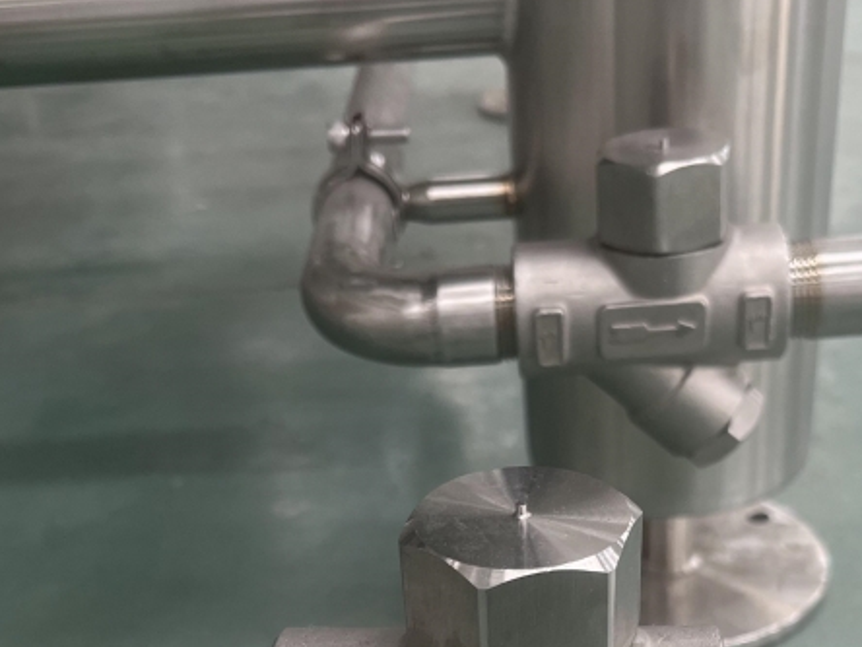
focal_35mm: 51
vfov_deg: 27.2
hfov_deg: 37.4
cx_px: 500
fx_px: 1270
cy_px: 625
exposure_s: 1/121
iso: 100
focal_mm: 5.1
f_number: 1.6
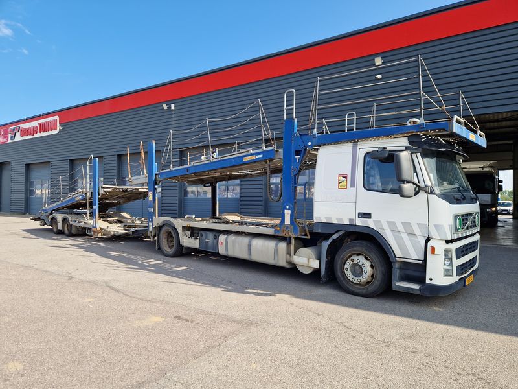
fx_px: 344
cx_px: 259
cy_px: 194
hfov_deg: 73.9
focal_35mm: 23
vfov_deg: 58.9
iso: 50
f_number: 1.8
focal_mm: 5.4
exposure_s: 1/6452
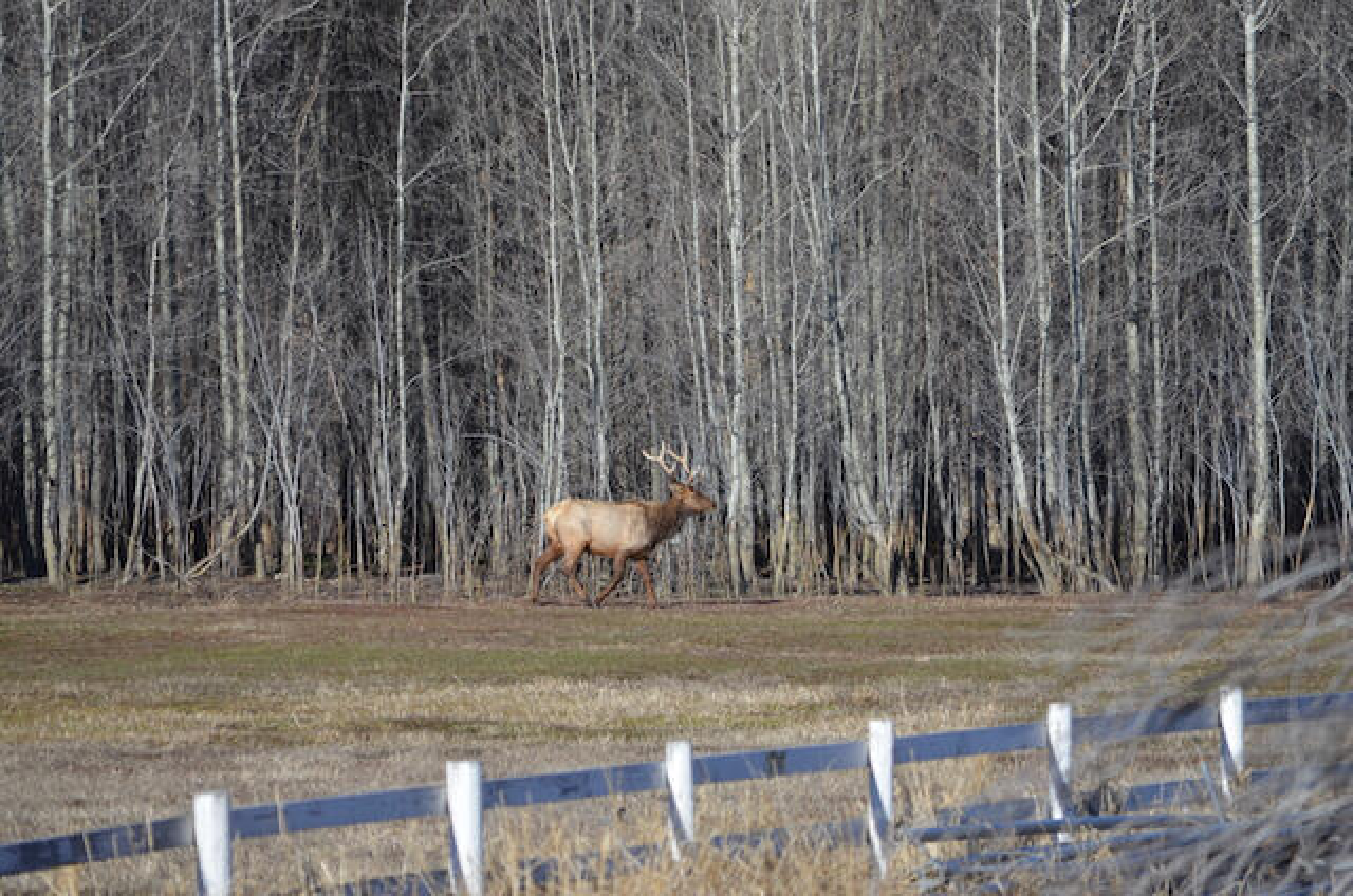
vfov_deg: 4.1
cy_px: 448
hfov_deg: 6.3
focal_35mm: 330
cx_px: 676
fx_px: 12378
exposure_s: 1/2000
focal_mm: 220
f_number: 5.6
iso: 400
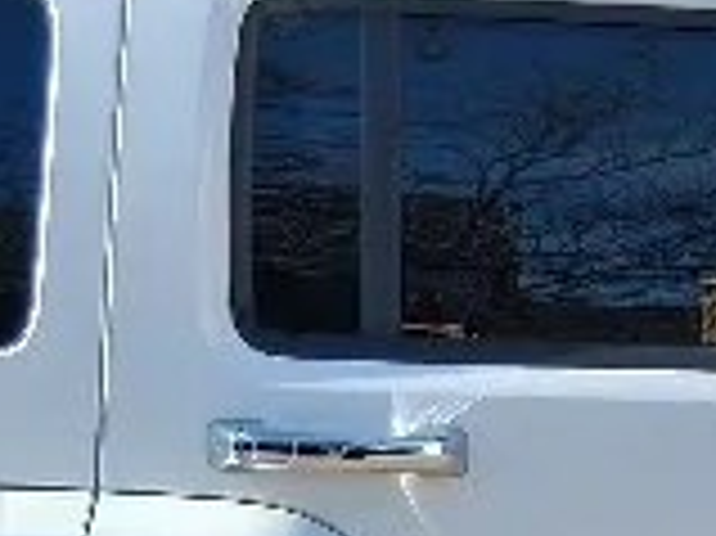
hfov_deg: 11.7
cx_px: 982
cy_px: 829
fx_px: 3390
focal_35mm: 164
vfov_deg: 8.8
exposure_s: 1/385
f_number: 1.8
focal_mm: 3.98
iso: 25
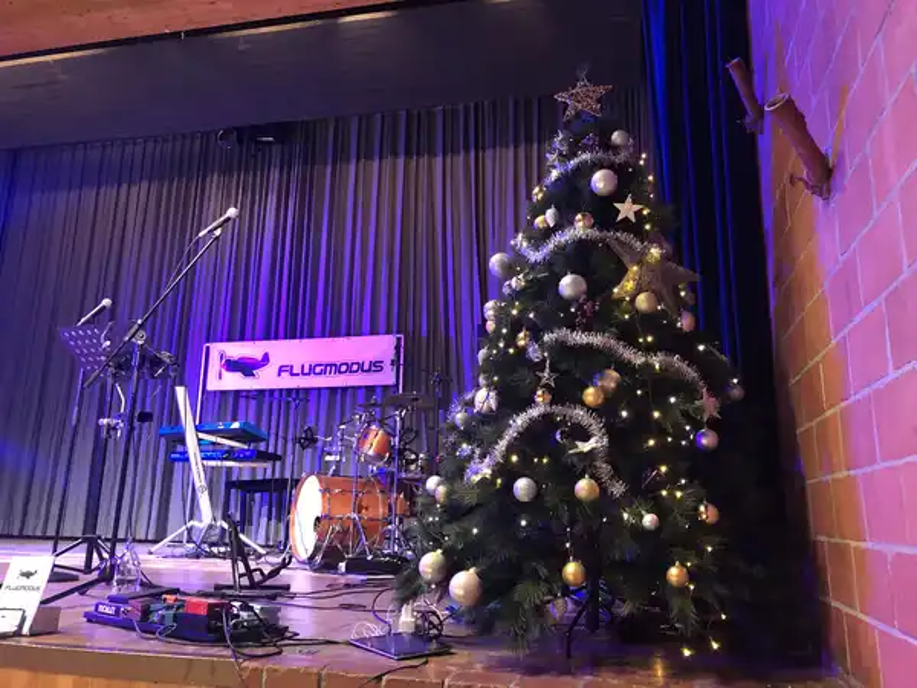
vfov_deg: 49.7
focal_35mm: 28
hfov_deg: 63.4
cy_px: 344
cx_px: 458
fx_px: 742
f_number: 1.8
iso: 100
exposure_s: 1/11
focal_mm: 3.99
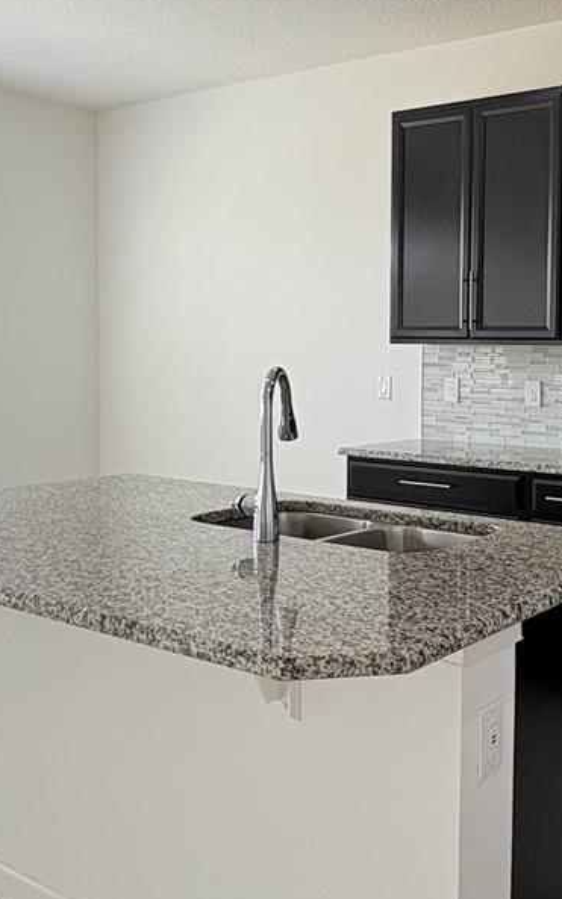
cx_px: 451
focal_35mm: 40
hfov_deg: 31.1
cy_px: 389
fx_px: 981
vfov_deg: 49.1
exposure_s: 1/120
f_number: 2.2
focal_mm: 2.22
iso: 80
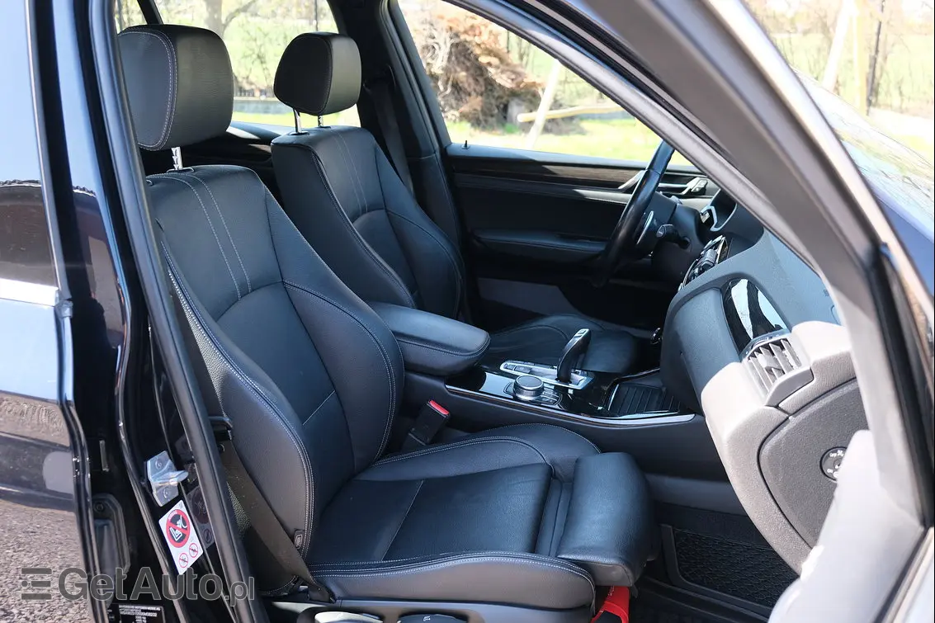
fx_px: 909
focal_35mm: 35
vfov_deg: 37.8
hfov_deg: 54.4
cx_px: 468
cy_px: 312
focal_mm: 23.3
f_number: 3.6
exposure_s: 1/85
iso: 320
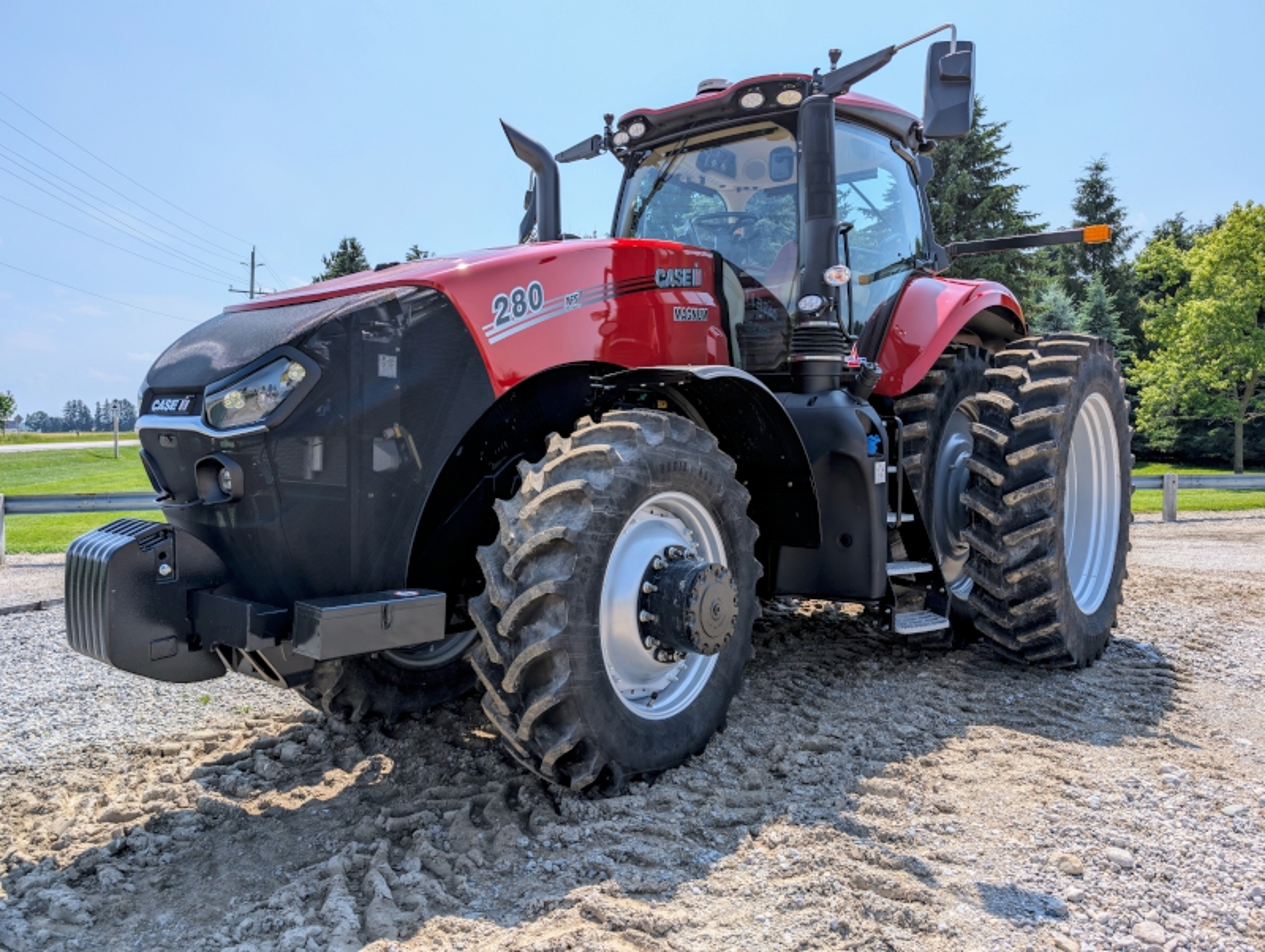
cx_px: 632
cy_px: 476
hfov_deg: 71.5
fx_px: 878
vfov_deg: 56.9
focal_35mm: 24
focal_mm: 6.9
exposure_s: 1/1460
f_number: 1.68
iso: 22
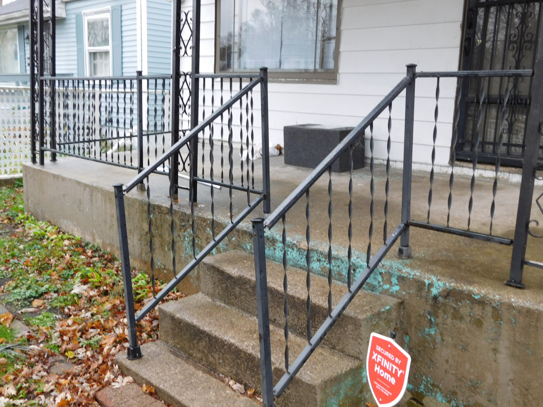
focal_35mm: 36
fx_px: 565
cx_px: 272
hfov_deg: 51.4
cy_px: 204
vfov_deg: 39.7
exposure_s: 1/30
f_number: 3.5
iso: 125
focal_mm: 6.3
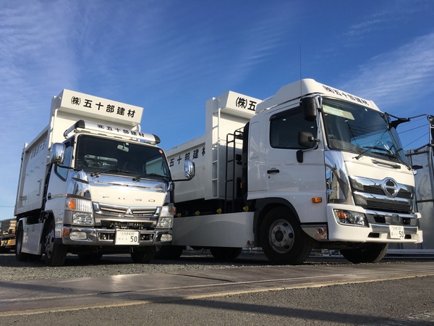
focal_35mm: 29
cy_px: 163
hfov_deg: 61.7
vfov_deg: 48.2
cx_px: 217
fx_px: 364
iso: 25
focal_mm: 4.15
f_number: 2.2
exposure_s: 1/2024
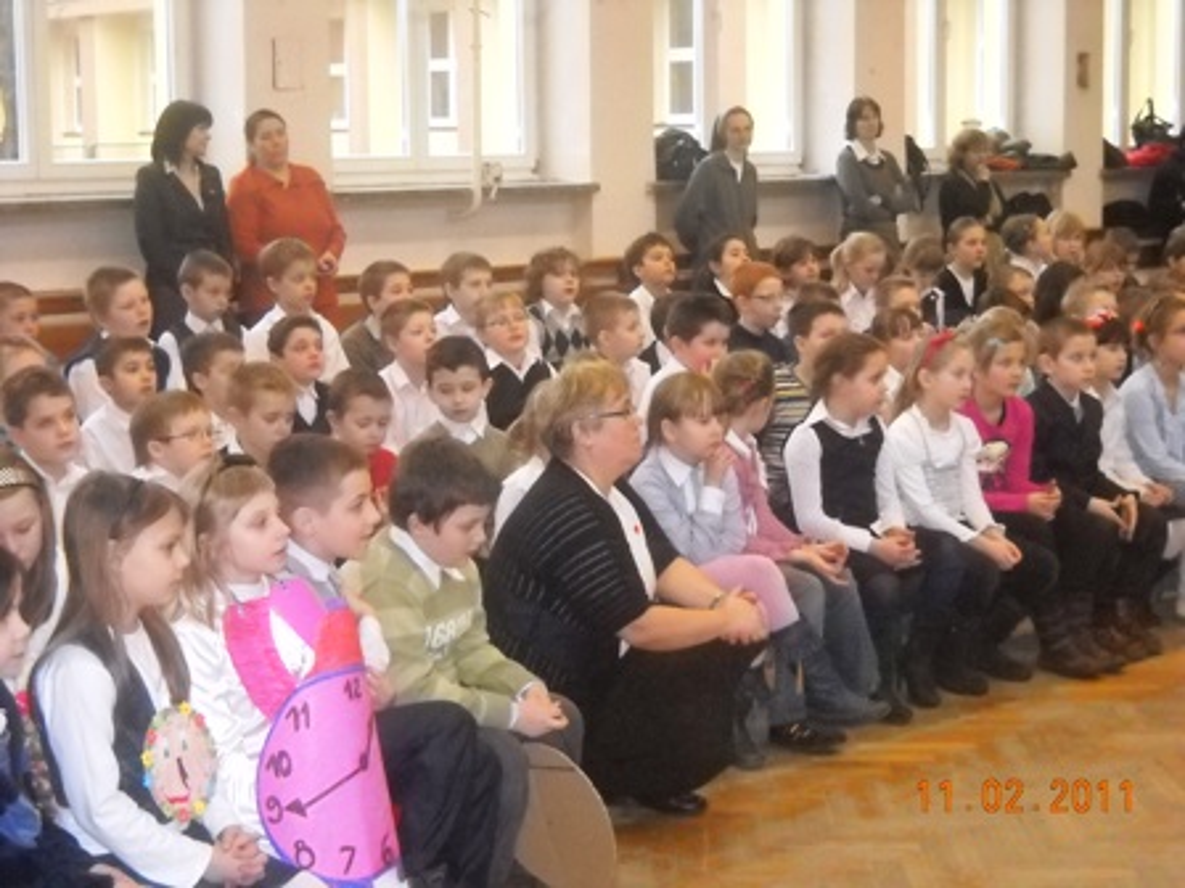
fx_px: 2225
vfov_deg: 22.6
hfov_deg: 29.8
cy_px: 444
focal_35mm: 65
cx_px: 592
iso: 766
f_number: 4
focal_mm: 10.84
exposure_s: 1/60
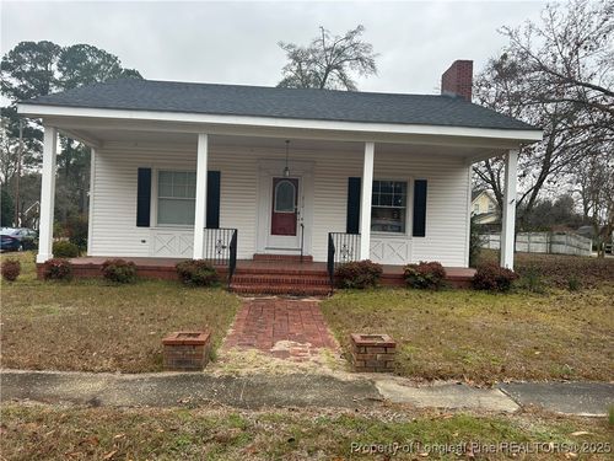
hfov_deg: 67.3
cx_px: 307
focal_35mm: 26
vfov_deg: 53.1
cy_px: 230
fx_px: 461
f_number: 1.5
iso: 32
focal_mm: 5.7
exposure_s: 1/126
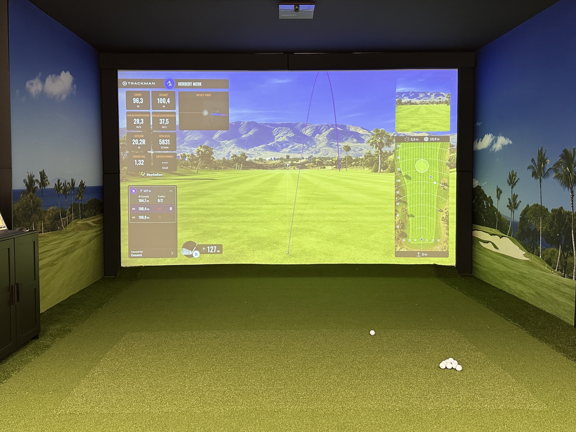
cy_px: 192
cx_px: 280
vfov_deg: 48.1
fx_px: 483
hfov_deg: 61.7
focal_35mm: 29
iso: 320
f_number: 1.78
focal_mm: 6.86
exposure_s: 1/60
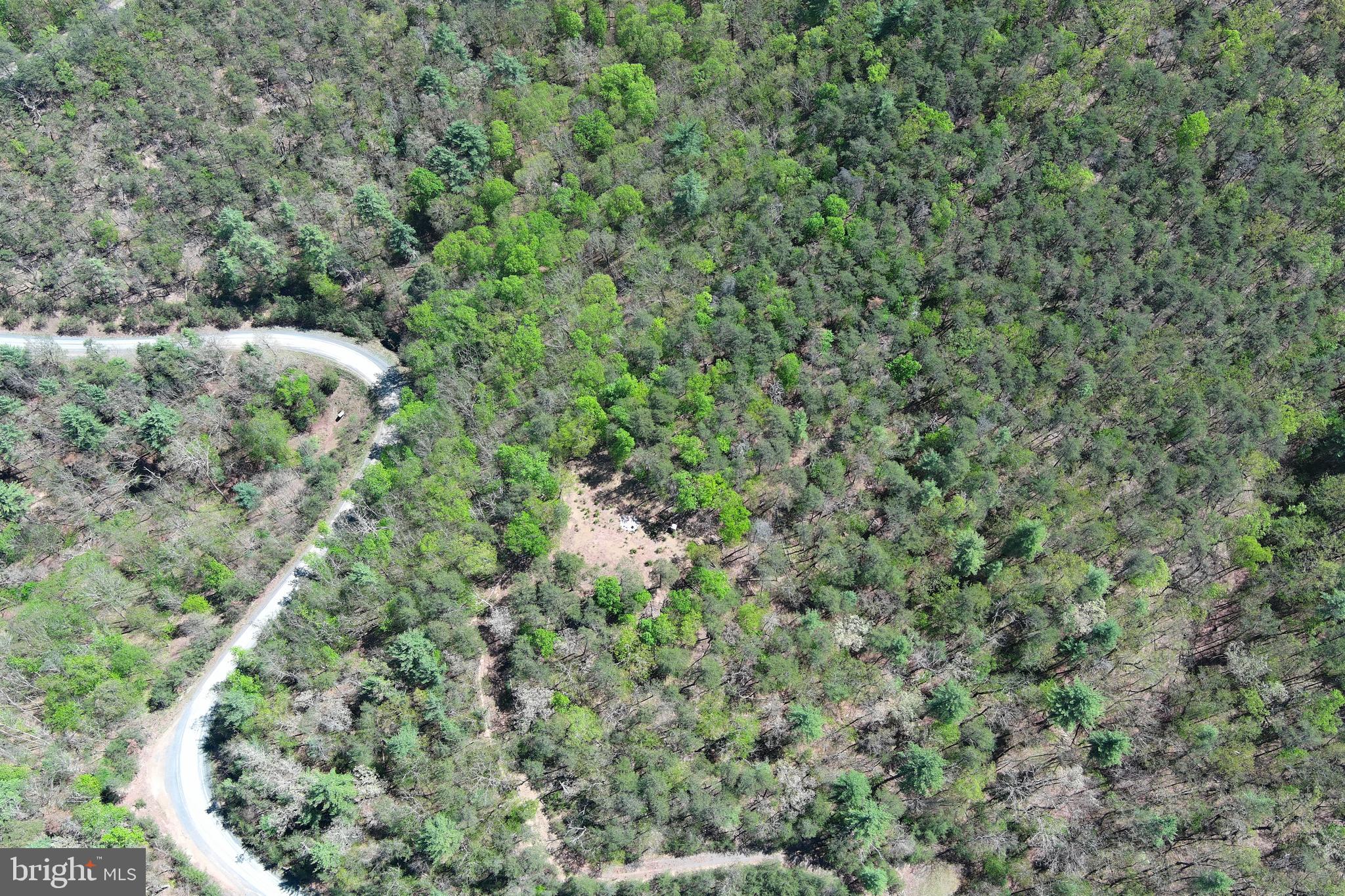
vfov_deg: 45.0
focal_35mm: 29
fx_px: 1083
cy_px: 448
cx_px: 672
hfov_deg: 63.7
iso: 100
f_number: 2.8
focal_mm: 10.57
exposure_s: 1/457
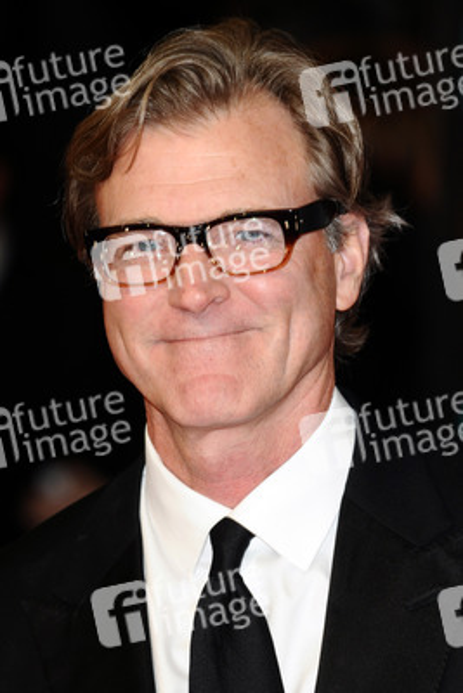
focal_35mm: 262
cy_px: 346
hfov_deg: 5.2
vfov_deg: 7.8
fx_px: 5059
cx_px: 232
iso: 320
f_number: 4.5
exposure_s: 1/250
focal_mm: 175
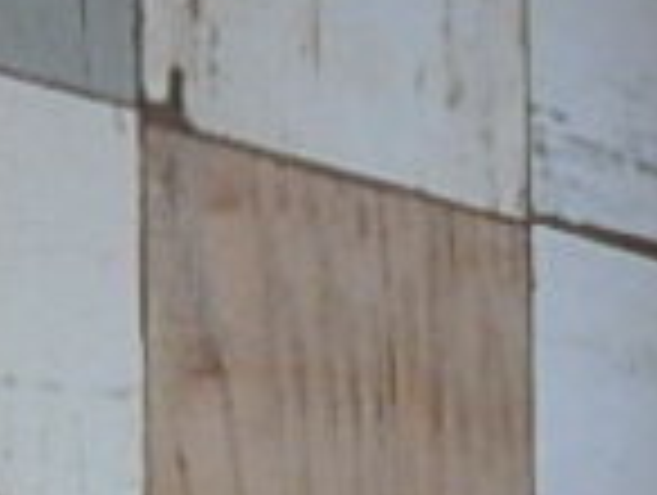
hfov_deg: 17.1
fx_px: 1749
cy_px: 873
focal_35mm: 92
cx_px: -558
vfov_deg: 14.3
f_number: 3.5
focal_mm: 3.7
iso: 200
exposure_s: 1/30
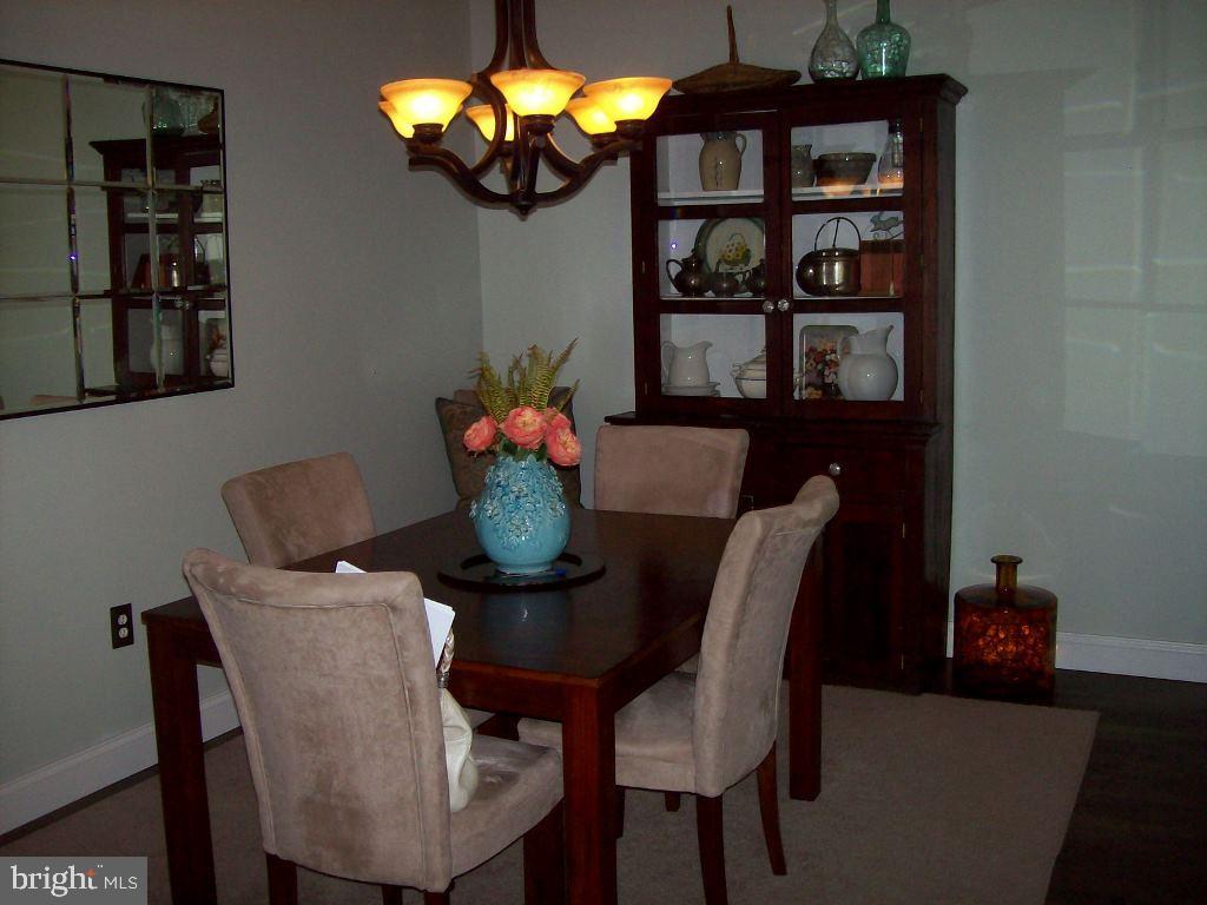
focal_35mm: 36
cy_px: 452
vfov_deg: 39.7
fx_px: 1255
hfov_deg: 51.4
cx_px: 604
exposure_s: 1/64
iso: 80
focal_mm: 6
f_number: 2.7
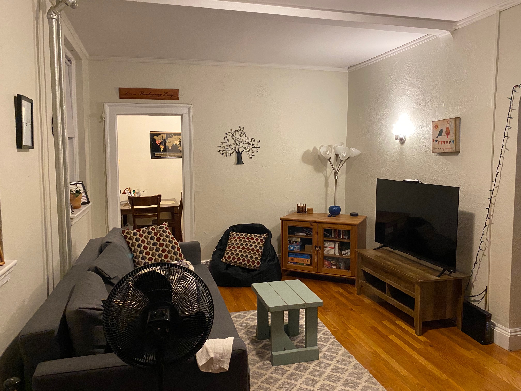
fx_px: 391
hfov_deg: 67.3
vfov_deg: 53.1
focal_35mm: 26
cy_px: 196
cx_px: 260
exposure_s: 1/60
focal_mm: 4.25
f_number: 1.8
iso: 400
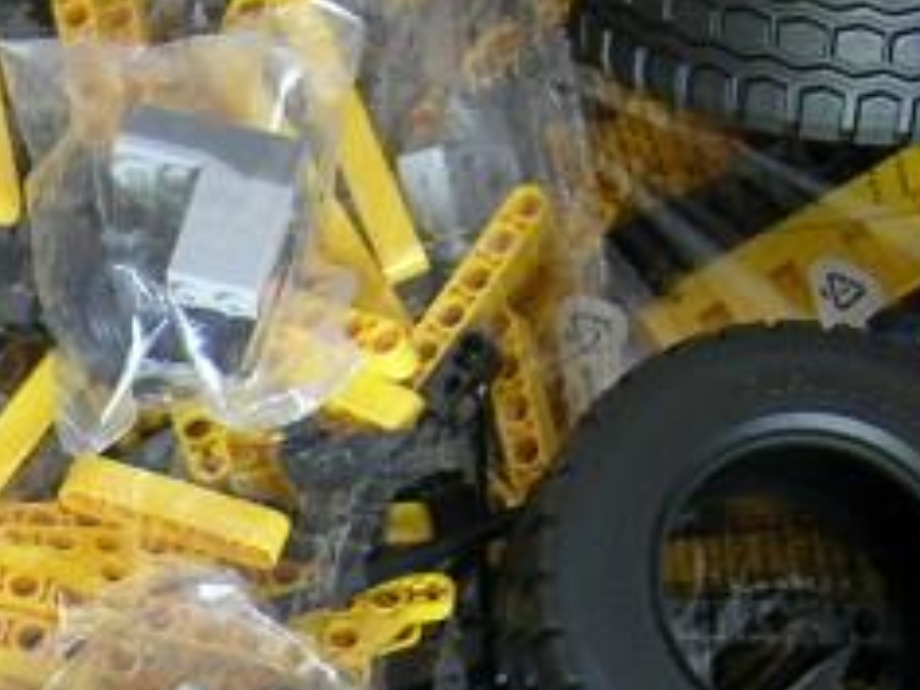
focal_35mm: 178
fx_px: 4731
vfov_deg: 8.2
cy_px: 920
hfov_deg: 10.8
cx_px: -335
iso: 64
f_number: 2.9
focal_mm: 8.5
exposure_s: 1/4.1
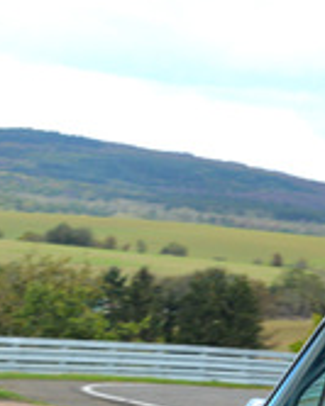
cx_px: 596
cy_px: 472
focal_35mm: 677
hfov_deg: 2.3
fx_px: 8132
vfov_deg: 2.9
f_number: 7.1
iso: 1000
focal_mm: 200
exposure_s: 1/500
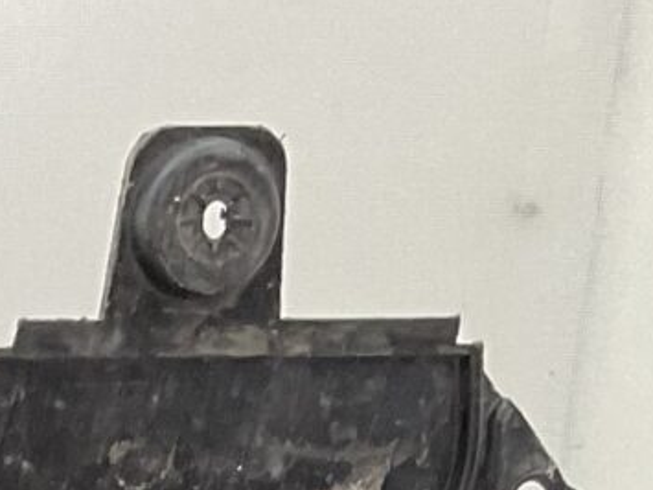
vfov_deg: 6.3
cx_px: -600
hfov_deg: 9.0
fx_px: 3941
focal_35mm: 209
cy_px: 1616
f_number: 1.8
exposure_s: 1/120
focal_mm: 3
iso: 40
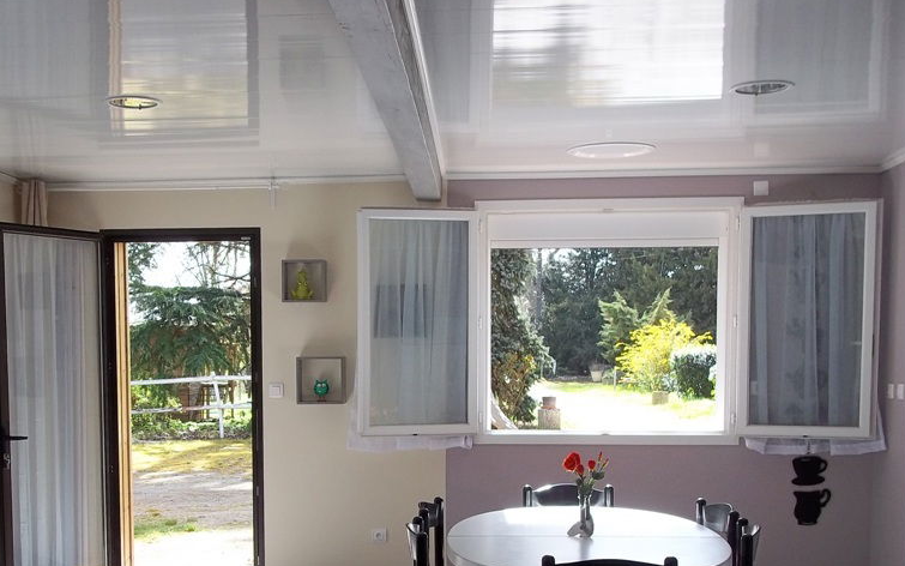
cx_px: 364
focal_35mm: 46
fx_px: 1135
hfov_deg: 43.3
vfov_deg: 27.5
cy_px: 445
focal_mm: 5.7
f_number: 2.9
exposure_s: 1/160
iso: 80
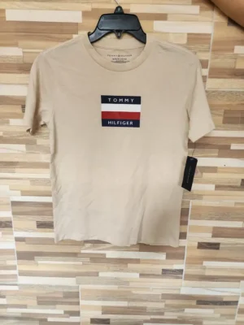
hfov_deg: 58.9
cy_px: 162
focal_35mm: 23
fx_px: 216
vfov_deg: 73.9
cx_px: 122
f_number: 1.8
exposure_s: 1/120
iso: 320
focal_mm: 6.4
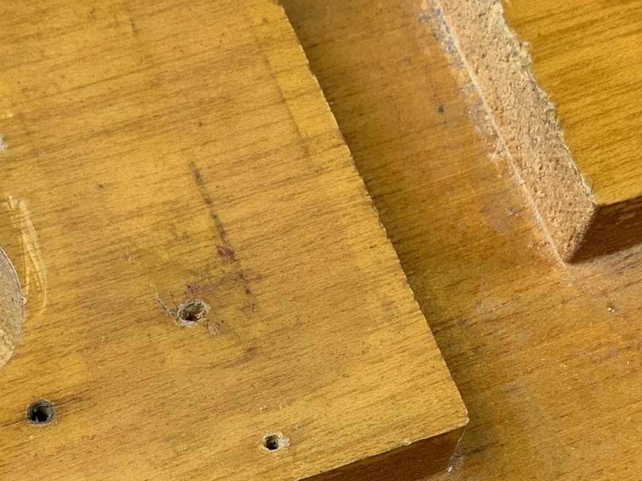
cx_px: 400
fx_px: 1502
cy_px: 621
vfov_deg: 17.1
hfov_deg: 24.1
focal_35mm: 81
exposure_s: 1/66
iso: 64
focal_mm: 3
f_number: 1.8
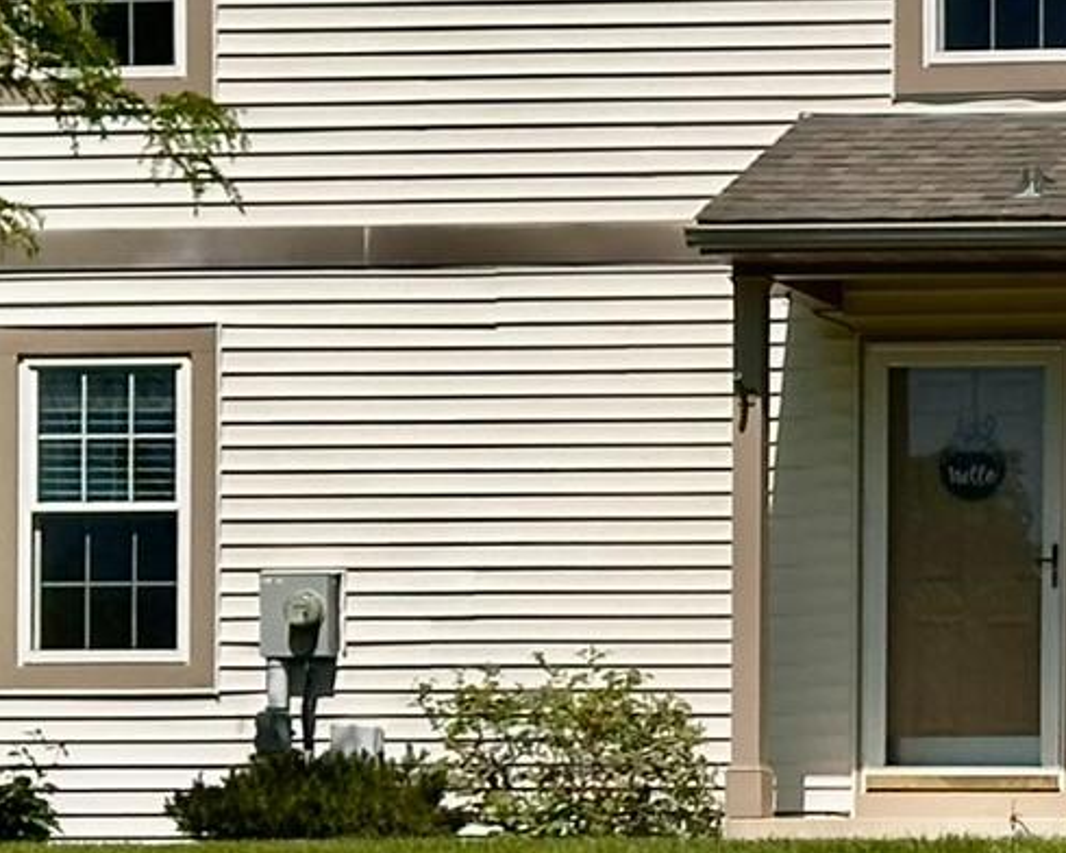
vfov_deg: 7.8
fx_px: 6184
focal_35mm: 196
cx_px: 1840
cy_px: -222
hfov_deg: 9.4
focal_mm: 6.86
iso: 64
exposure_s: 1/8929
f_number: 1.78
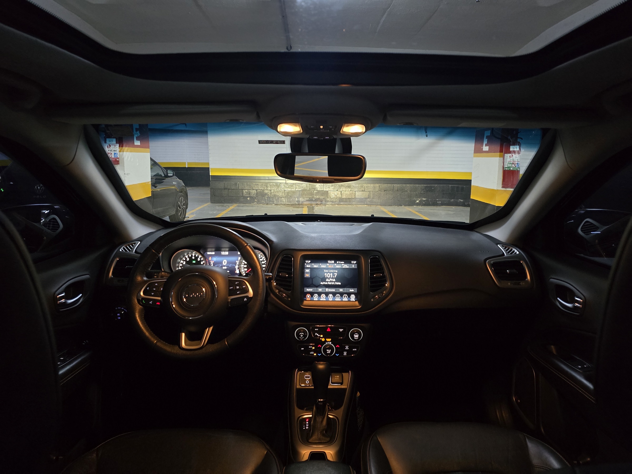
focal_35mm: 23
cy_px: 237
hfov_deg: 73.9
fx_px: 420
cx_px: 316
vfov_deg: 58.9
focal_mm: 6.3
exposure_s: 1/40
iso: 1250
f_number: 1.7
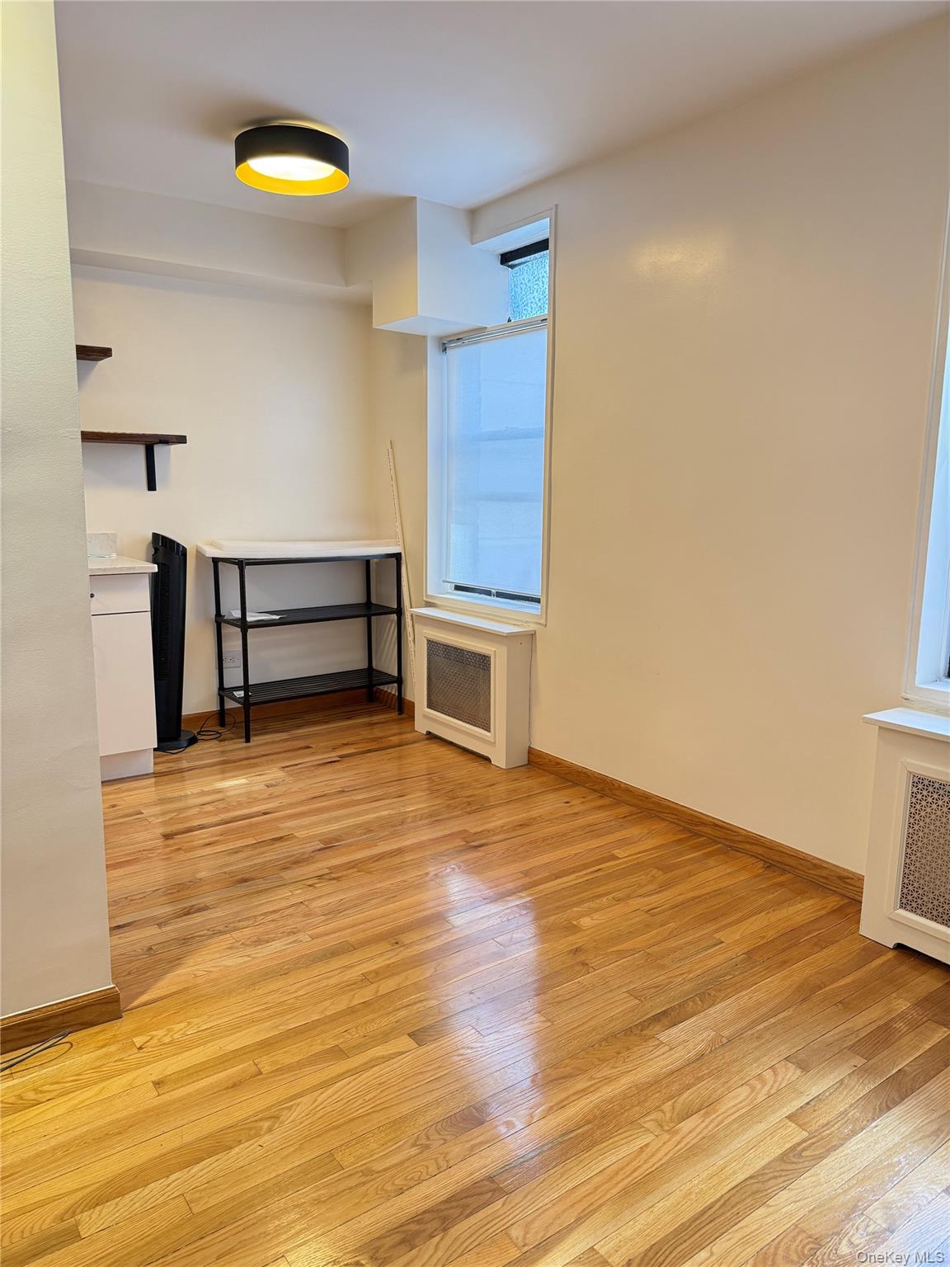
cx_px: 475
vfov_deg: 71.6
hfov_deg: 56.8
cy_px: 634
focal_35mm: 24
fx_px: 878
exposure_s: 1/60
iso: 250
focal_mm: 6.76
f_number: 1.78
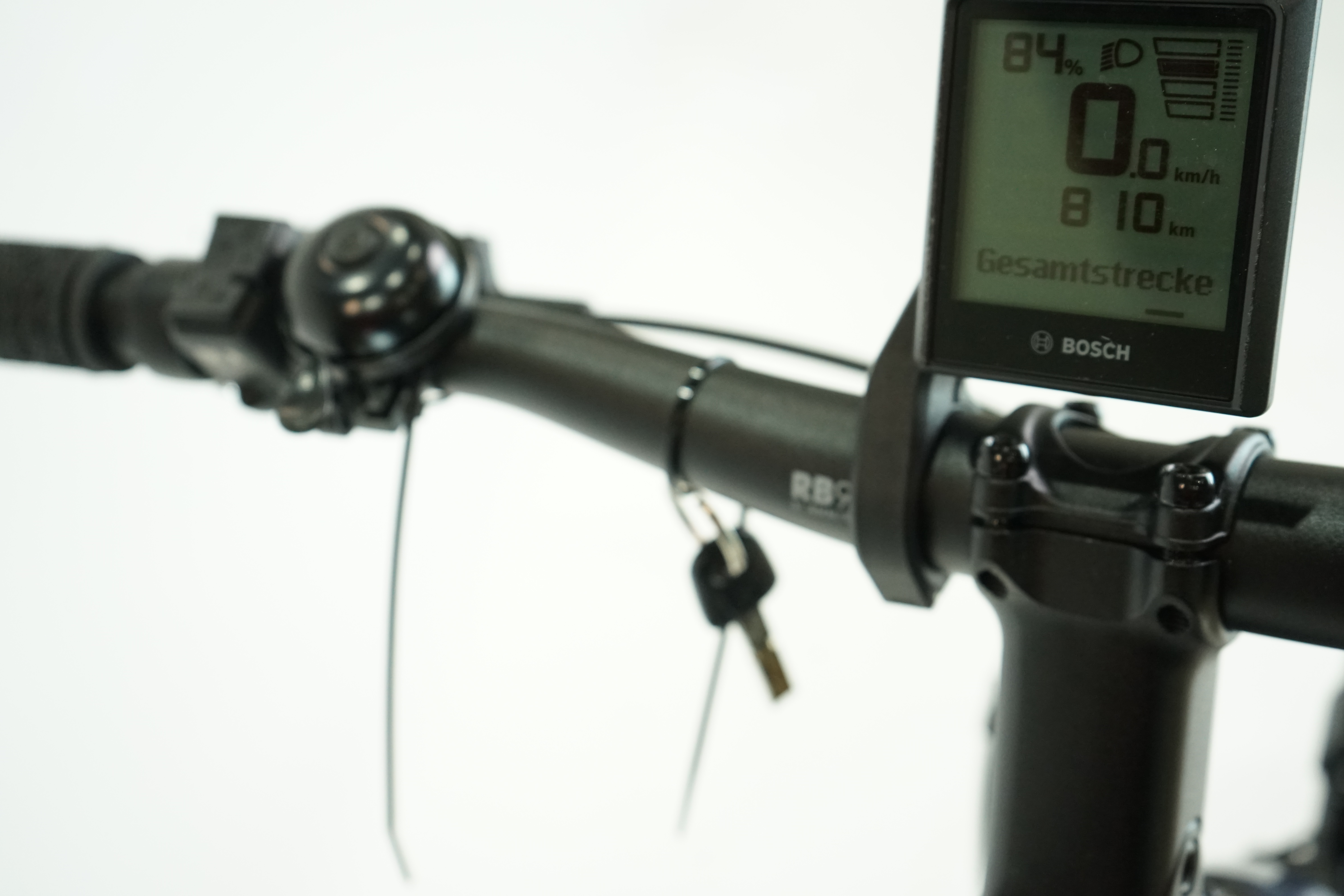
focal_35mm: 44
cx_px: 672
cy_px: 448
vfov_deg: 30.5
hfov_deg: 44.5
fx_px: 1643
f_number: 5
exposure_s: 1/200
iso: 2500
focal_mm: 44
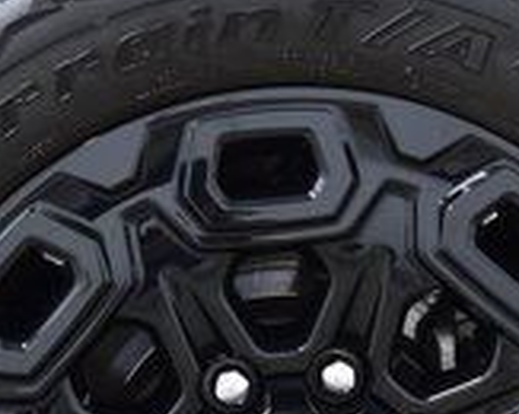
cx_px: 302
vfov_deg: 6.3
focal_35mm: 244
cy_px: 467
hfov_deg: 7.9
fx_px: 3743
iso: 1600
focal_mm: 44
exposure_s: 1/15
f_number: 5.6
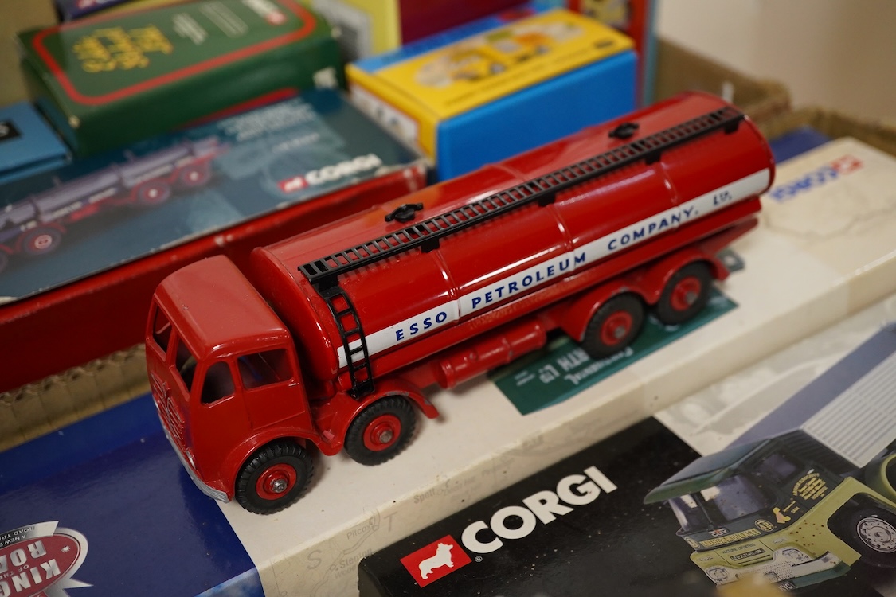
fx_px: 1120
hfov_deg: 43.6
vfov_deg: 29.9
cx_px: 448
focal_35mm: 45
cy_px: 298
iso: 2000
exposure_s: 1/100
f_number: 6.3
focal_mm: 30
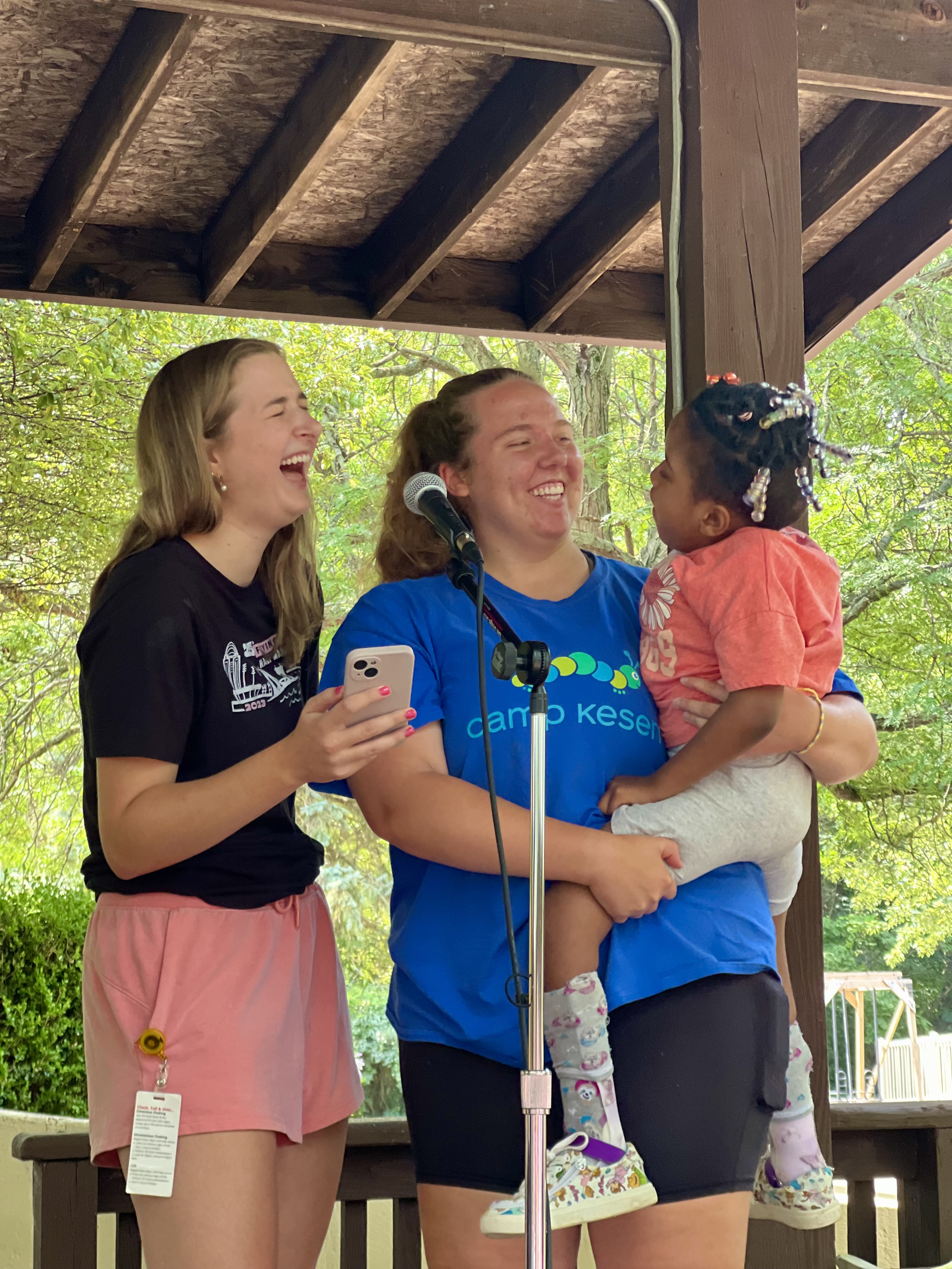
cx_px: 476
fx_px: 2824
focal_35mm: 77
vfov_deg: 25.3
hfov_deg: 19.1
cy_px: 634
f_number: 2.8
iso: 200
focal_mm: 9
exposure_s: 1/121
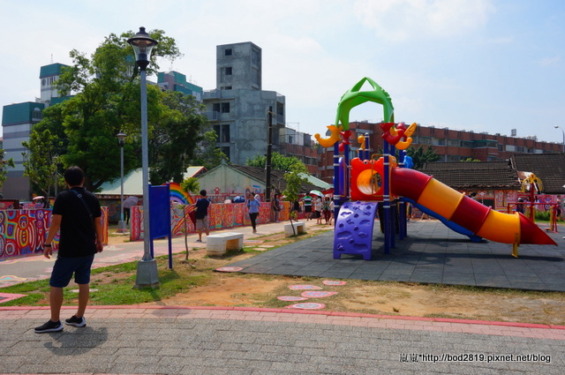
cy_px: 188
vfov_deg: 43.5
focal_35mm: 30
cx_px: 282
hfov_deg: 62.0
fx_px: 470
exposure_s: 1/200
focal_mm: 20
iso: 200
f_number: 16
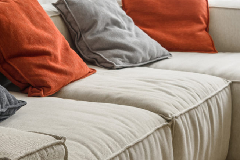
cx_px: 69
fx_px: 667
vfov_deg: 13.7
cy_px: 69
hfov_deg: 20.3
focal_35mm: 100
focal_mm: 34
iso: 100
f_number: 9
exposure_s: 1/20
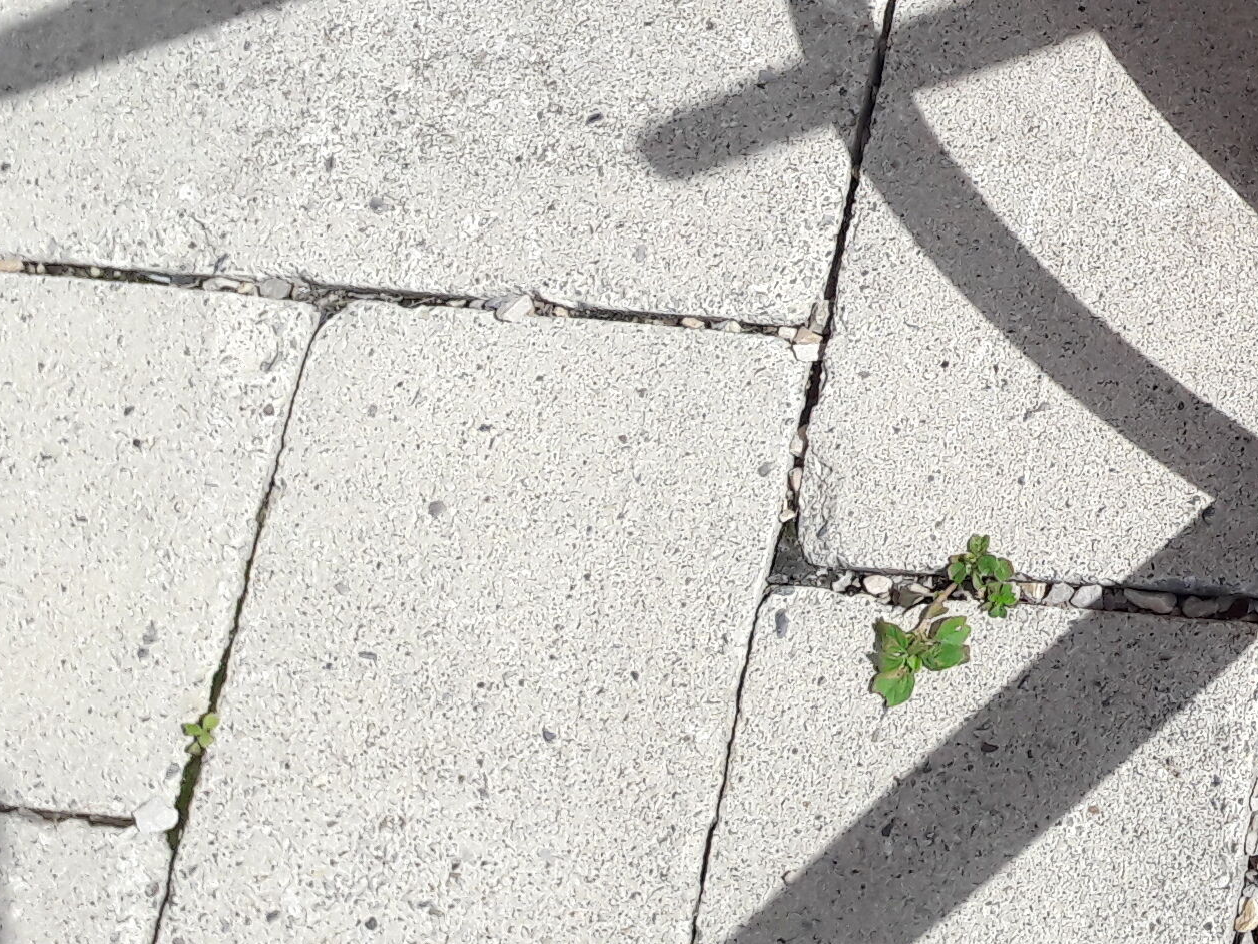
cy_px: -172
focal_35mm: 92
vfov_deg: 15.5
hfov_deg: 18.3
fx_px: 3343
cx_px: 2008
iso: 40
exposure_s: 1/1493
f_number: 1.9
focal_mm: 3.7
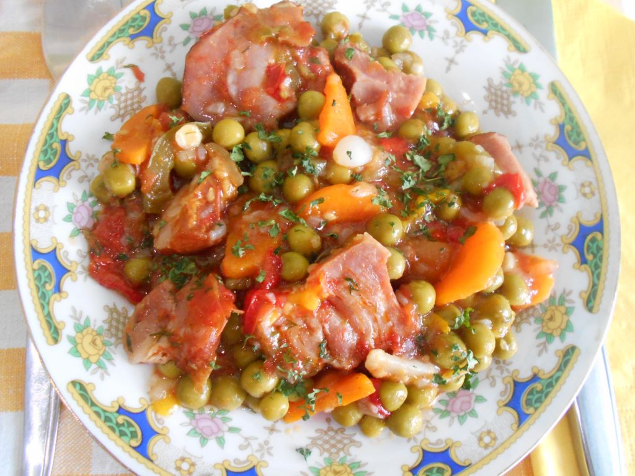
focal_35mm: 26
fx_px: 477
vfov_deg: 53.1
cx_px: 318
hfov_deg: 67.3
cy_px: 238
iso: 800
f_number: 3.2
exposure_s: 1/25
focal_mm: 4.6
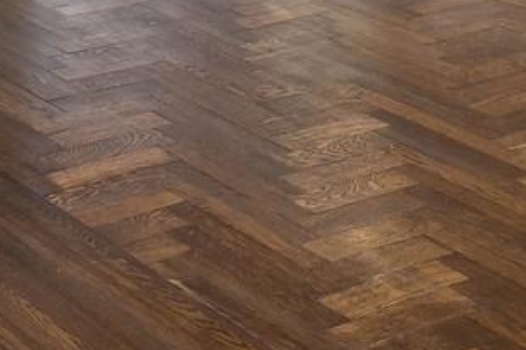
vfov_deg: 13.9
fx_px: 1198
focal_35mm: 82
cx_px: -457
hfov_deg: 18.5
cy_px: -365
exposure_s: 1/2.5
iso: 200
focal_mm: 16
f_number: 11
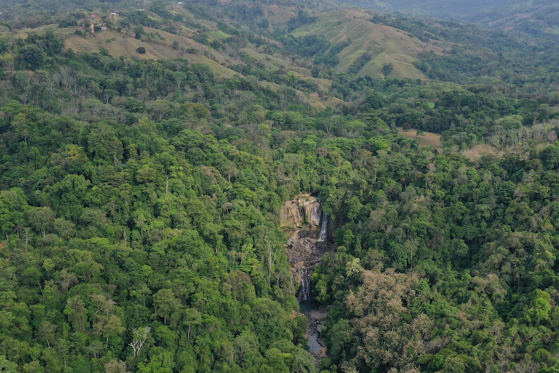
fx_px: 574
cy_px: 174
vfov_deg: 35.9
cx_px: 329
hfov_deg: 51.6
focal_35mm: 37
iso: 100
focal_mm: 10.26
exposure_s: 1/320
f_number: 5
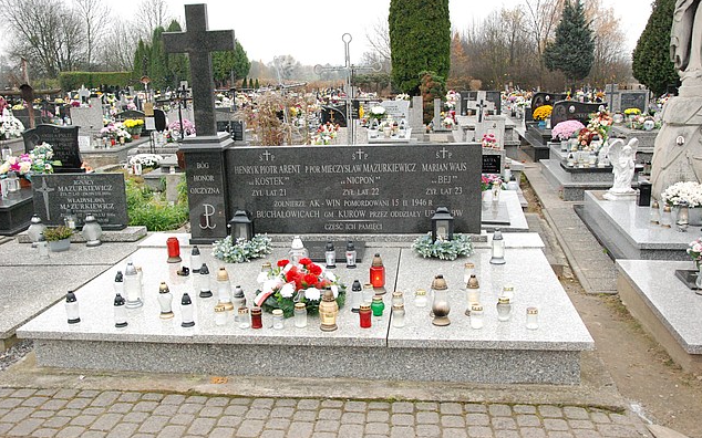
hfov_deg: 56.7
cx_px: 351
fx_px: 650
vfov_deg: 37.2
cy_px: 207
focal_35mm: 34
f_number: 4.5
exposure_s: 1/250
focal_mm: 22
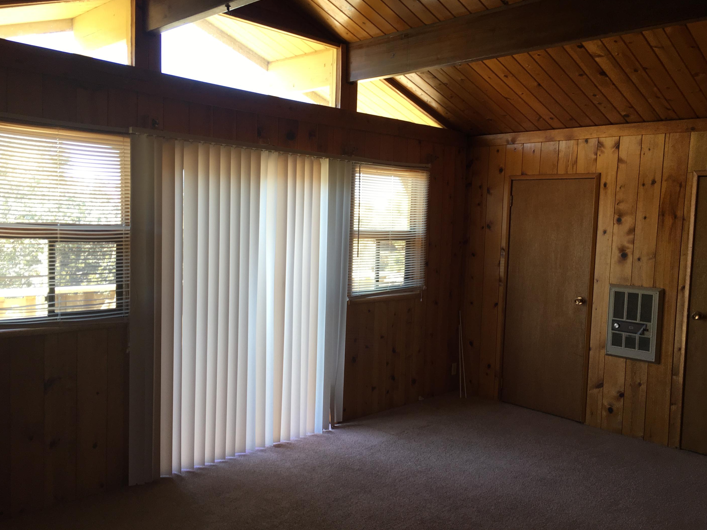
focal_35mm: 31
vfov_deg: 45.4
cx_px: 369
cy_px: 268
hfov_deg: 58.3
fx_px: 633
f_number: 2.2
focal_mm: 4.15
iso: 32
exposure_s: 1/60
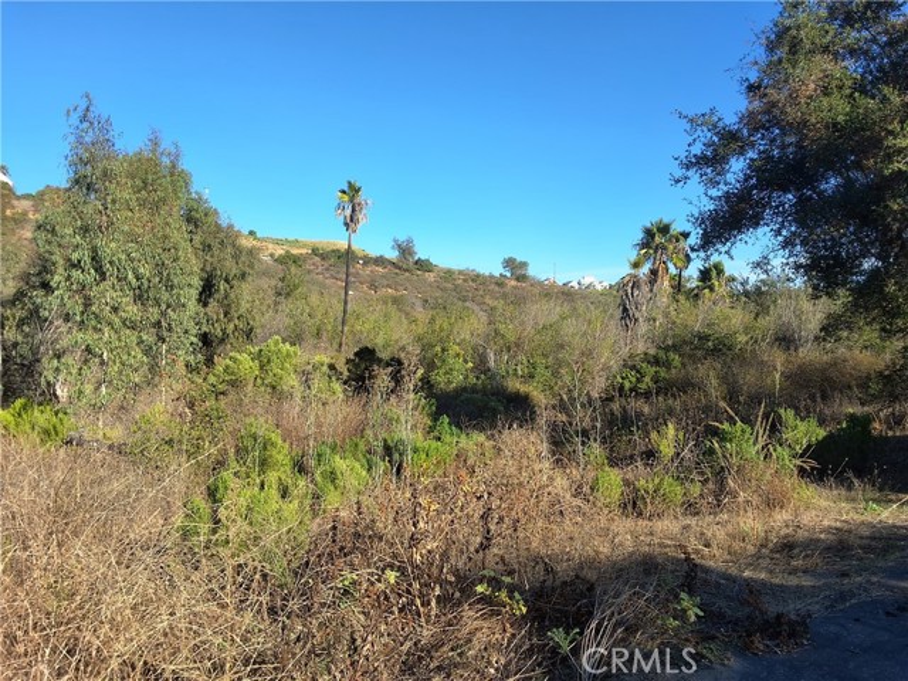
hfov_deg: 63.4
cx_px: 454
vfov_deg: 49.7
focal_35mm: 28
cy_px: 340
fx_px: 734
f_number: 1.9
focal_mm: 2.91
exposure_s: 1/1094
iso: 32
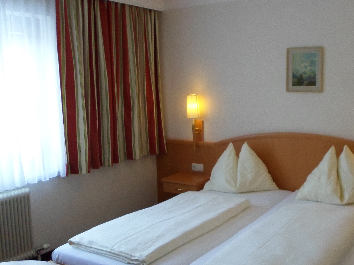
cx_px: 248
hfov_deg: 47.8
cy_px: 138
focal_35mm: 38
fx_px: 389
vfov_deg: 37.7
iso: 120
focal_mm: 4.5
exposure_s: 1/30
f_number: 2.5
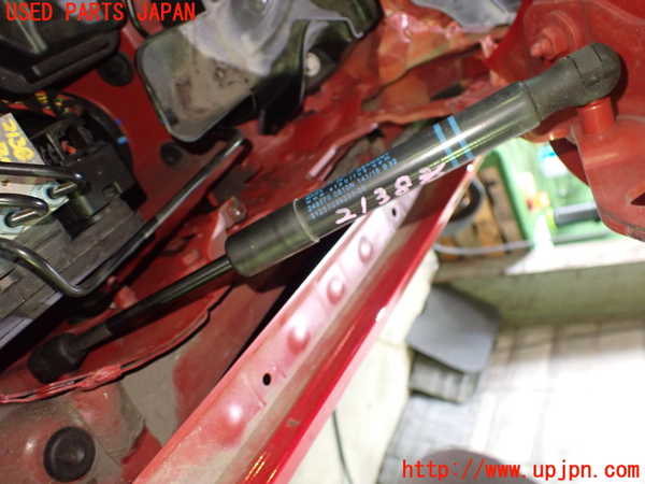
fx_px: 559
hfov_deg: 60.0
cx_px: 322
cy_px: 242
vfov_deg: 46.8
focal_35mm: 30
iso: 1000
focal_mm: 5.4
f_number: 2.3
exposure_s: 1/30
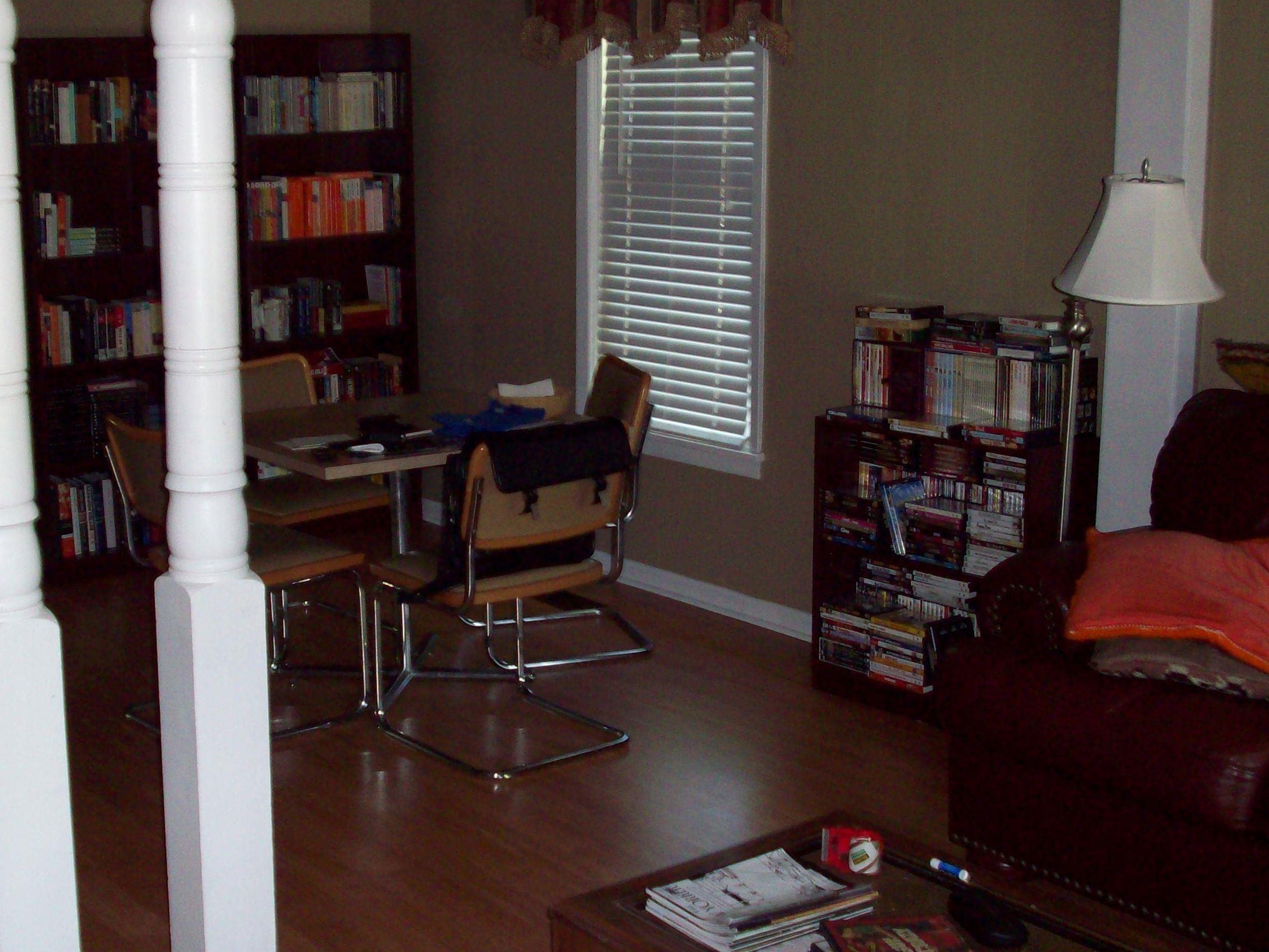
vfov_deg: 29.7
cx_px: 467
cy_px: 504
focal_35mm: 49
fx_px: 1796
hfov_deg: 38.6
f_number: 2.8
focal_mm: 6.2
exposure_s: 1/45
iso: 160
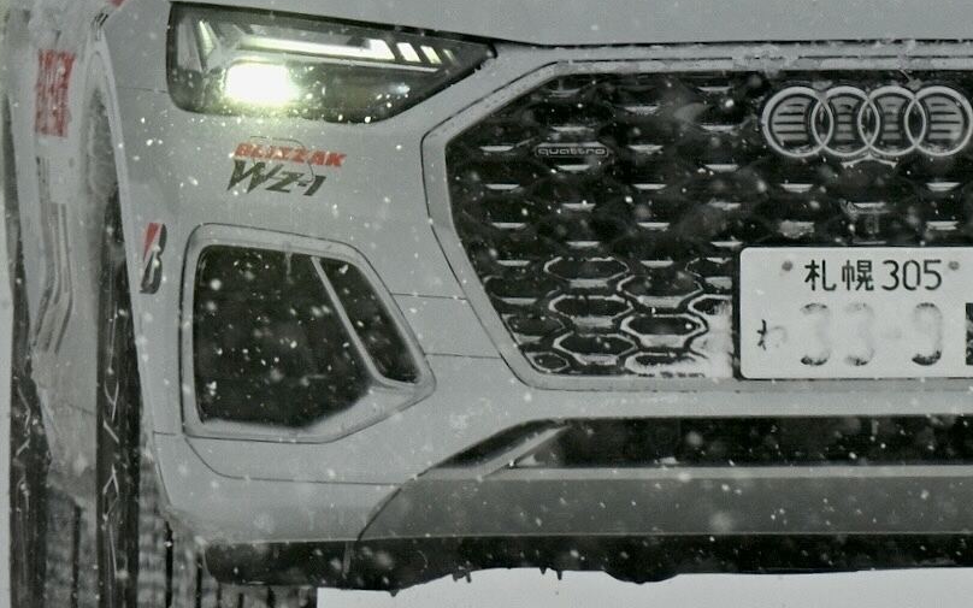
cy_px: 358
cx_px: 356
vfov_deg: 2.2
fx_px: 16070
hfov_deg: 3.5
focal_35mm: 606
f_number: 8
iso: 320
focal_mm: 400
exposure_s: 1/500
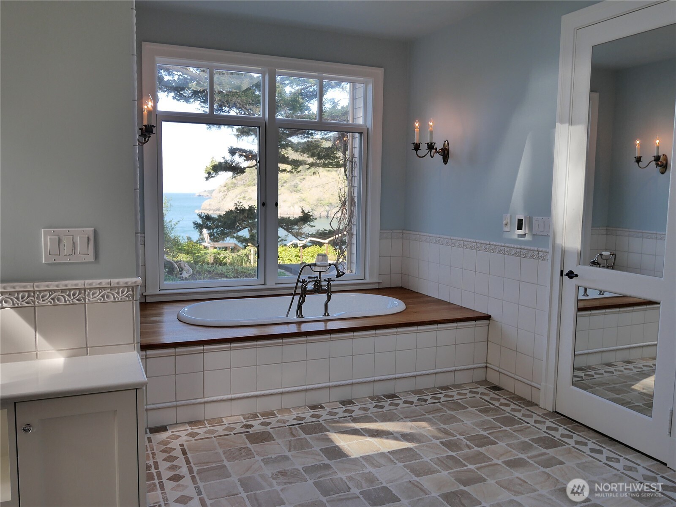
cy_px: 254
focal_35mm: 30
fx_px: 586
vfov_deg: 46.8
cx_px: 338
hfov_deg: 60.0
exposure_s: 1/125
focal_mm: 15
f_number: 4.5
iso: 800
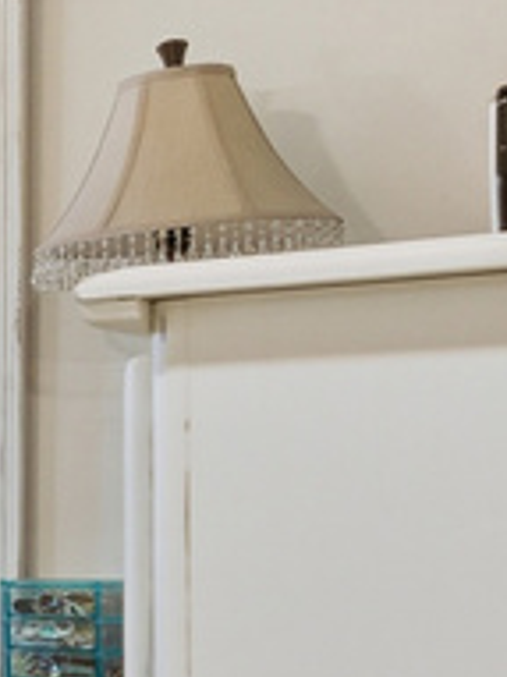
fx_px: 1818
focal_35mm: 93
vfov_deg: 20.9
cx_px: -1237
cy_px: 519
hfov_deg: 9.6
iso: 250
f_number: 9
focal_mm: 18
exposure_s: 1/100
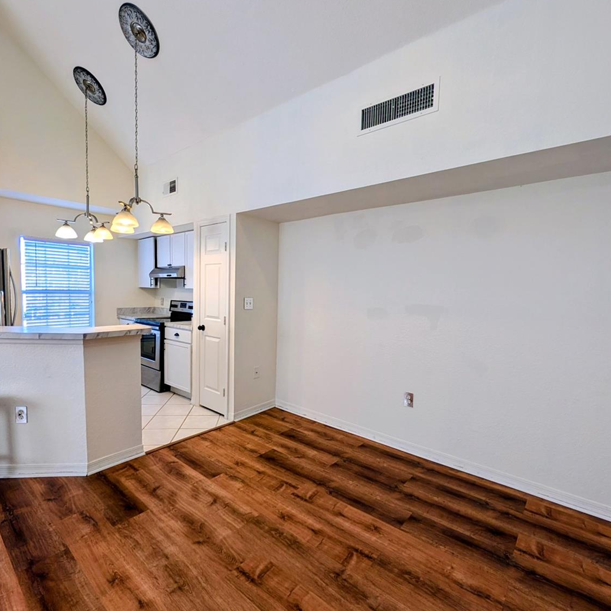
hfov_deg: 91.0
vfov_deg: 91.1
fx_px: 300
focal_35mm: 15
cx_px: 286
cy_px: 308
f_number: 1.7
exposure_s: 1/170
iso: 59
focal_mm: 2.02
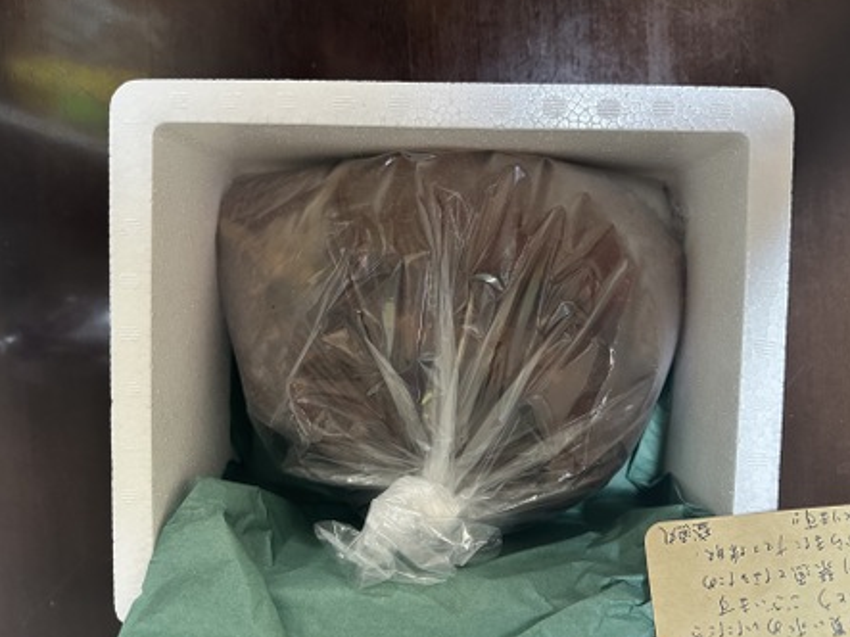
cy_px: 305
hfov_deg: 67.2
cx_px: 459
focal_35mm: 26
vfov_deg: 53.0
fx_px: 638
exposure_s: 1/50
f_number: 1.78
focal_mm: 6.86
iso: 400
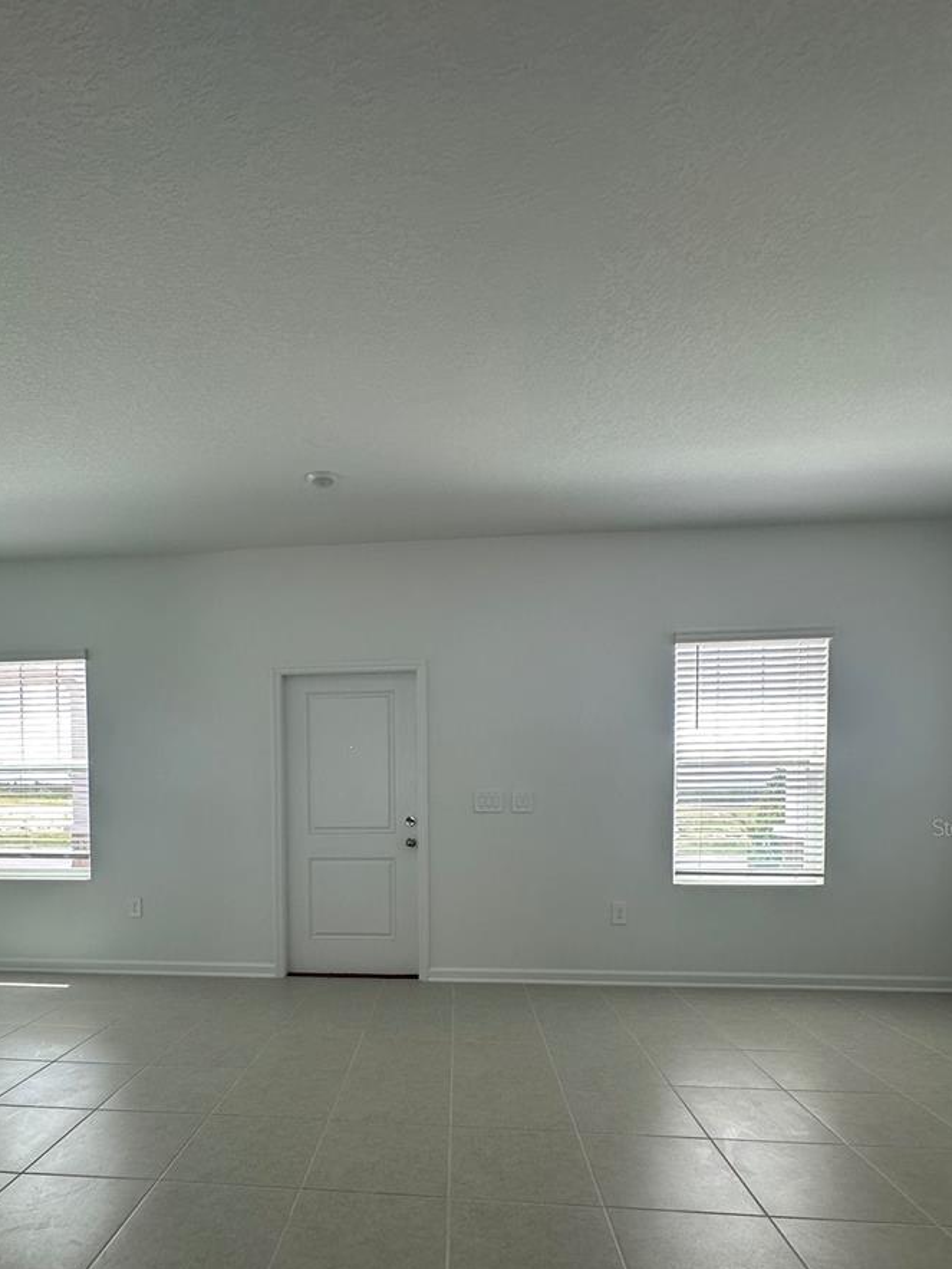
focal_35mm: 19
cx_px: 388
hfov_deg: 68.1
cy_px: 827
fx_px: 697
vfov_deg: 82.3
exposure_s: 1/99
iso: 50
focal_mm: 2.22
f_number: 2.2
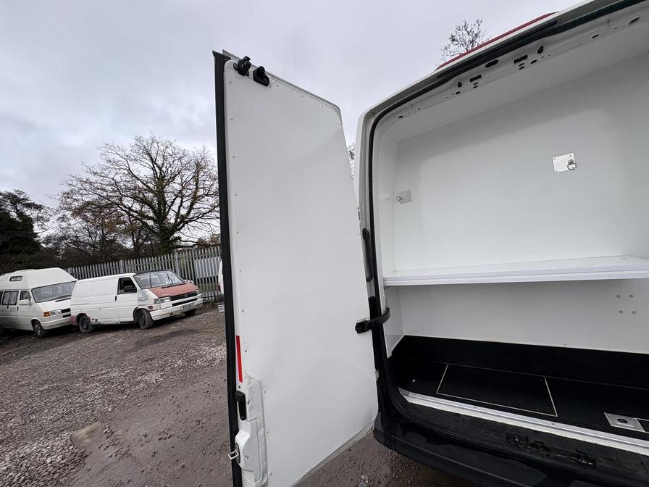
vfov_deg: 85.7
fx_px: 262
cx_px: 324
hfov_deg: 102.1
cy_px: 244
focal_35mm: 14
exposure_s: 1/332
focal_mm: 2.22
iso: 40
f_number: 2.2
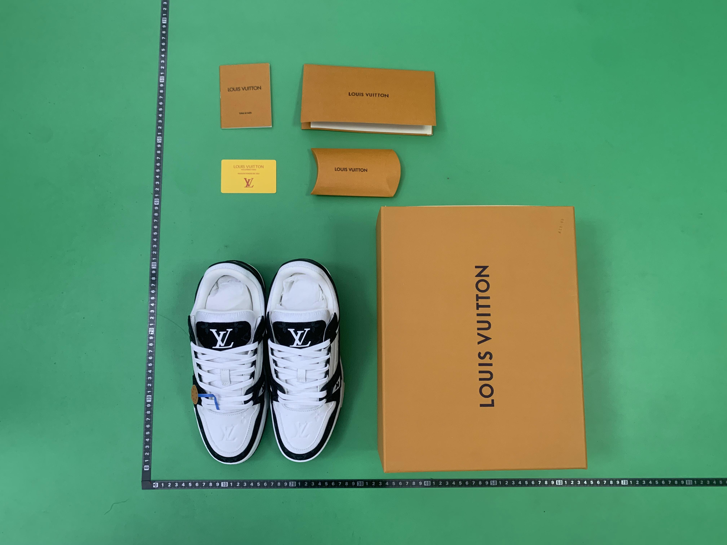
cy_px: 272
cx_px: 364
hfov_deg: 67.3
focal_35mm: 26
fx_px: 546
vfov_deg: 53.1
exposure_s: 1/60
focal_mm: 4.25
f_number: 1.8
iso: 160
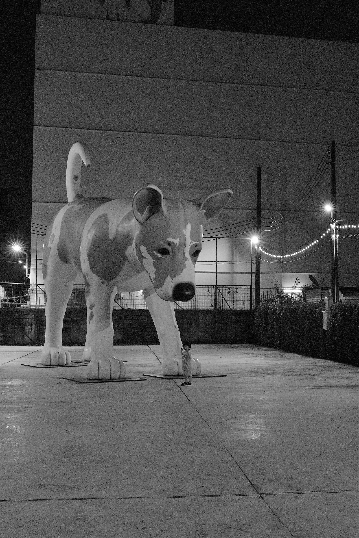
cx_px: 180
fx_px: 524
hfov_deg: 37.9
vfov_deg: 54.4
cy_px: 269
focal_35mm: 35
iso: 5000
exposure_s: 1/60
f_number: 5.6
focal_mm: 23
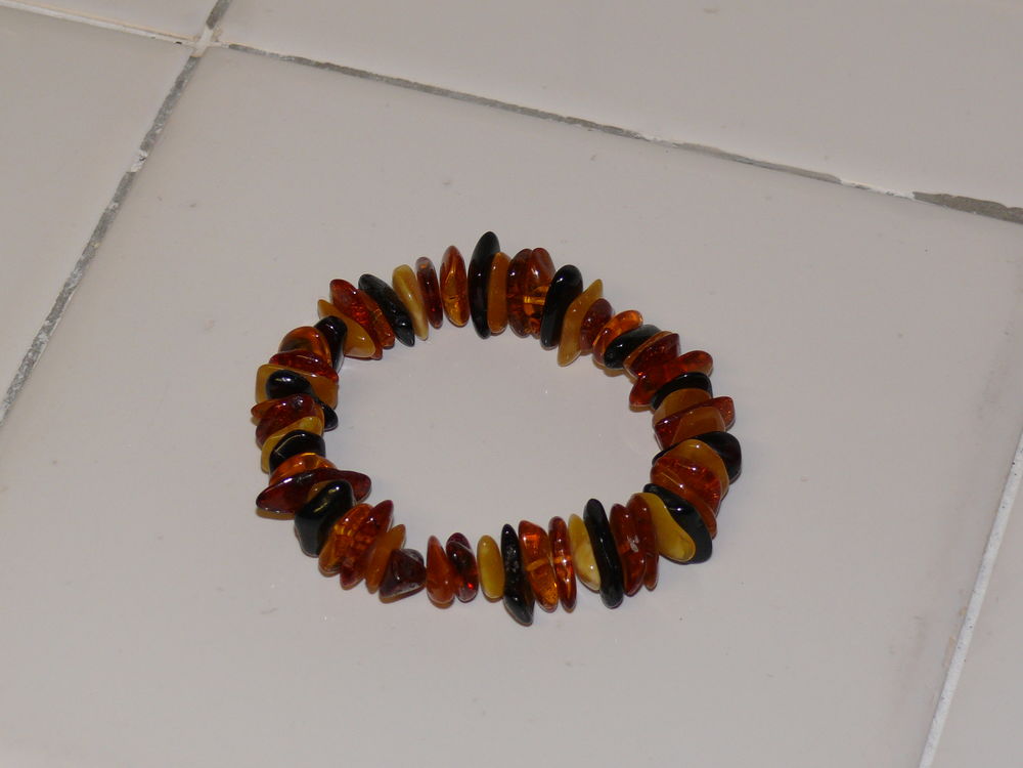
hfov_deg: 15.2
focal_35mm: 130
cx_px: 512
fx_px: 3842
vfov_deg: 11.4
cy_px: 384
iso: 100
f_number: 3.2
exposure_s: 1/30
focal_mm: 19.3
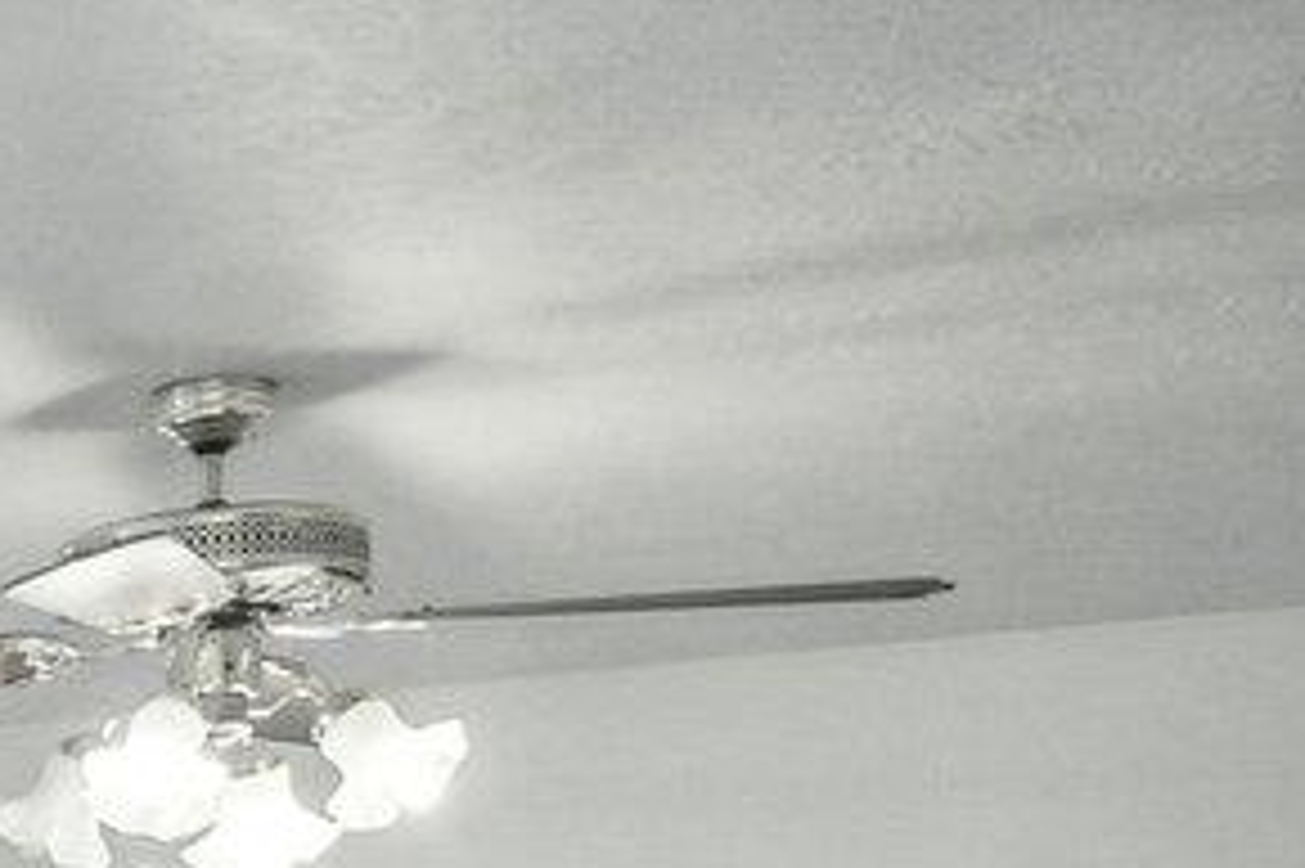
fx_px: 3840
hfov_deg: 13.8
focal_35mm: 106
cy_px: 1383
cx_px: -1814
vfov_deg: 12.2
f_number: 8
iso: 400
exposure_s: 1/20
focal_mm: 10
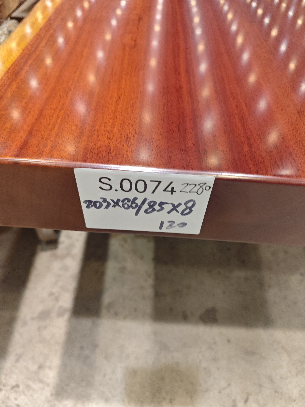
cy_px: 204
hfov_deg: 58.9
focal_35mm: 23
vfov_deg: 73.9
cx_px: 152
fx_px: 270
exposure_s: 1/100
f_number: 1.6
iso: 250
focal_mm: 6.55
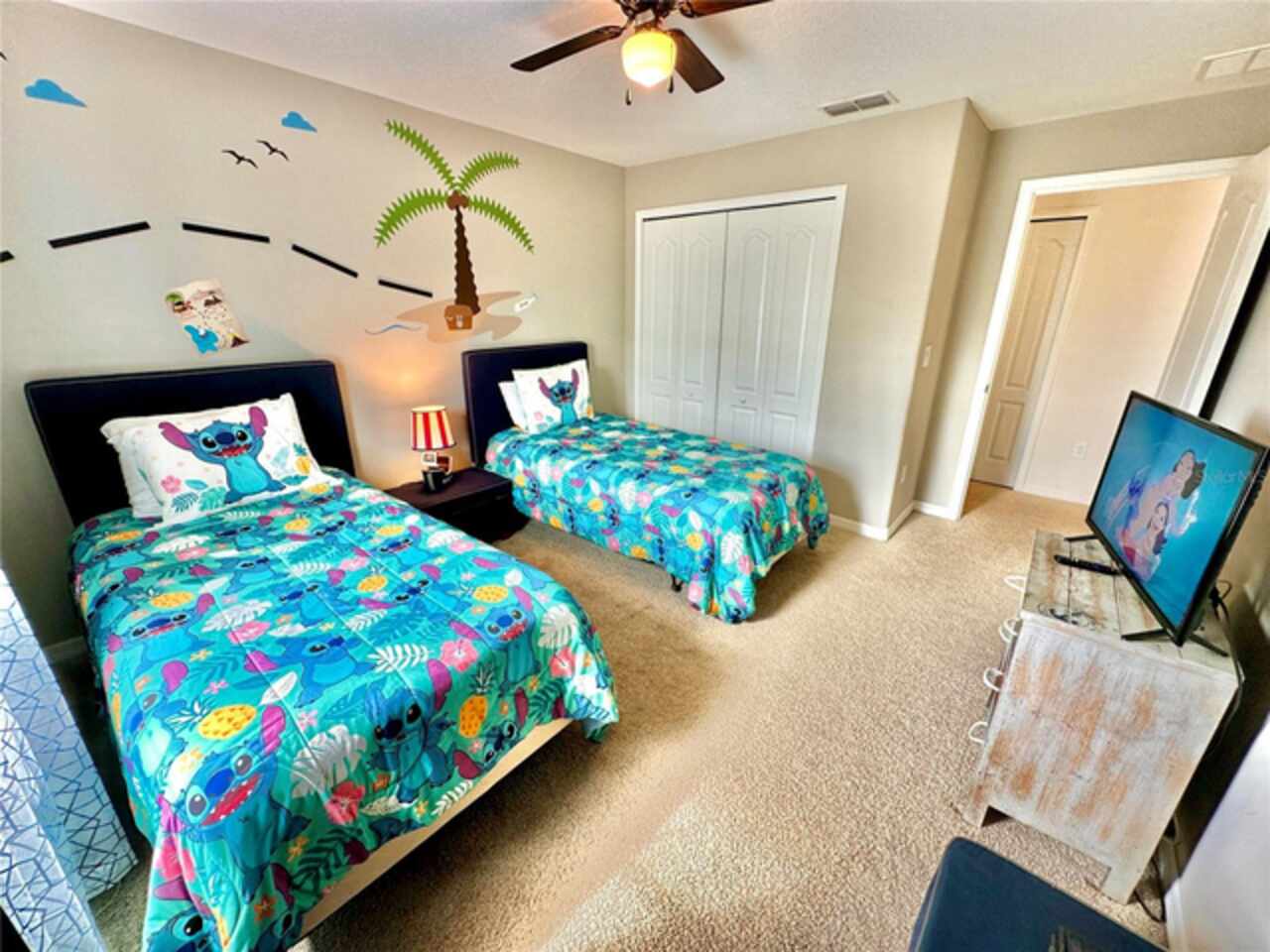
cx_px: 635
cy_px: 476
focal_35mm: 14
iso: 80
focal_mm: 2.22
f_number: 2.2
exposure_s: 1/120
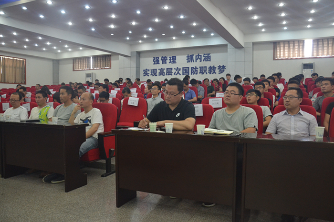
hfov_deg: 67.4
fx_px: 250
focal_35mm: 27
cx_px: 167
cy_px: 111
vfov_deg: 47.9
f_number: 3.5
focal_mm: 18
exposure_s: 1/60
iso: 1400
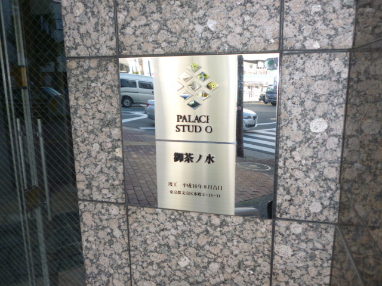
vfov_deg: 49.7
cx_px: 191
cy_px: 143
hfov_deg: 63.4
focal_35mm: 28
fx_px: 309
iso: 100
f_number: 3.1
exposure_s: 1/160
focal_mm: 5
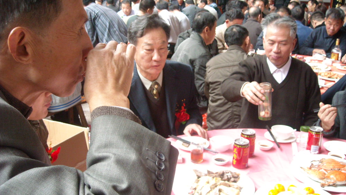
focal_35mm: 39
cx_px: 172
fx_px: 358
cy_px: 99
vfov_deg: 30.4
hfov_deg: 51.6
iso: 351
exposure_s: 1/60
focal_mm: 5.7
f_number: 2.8
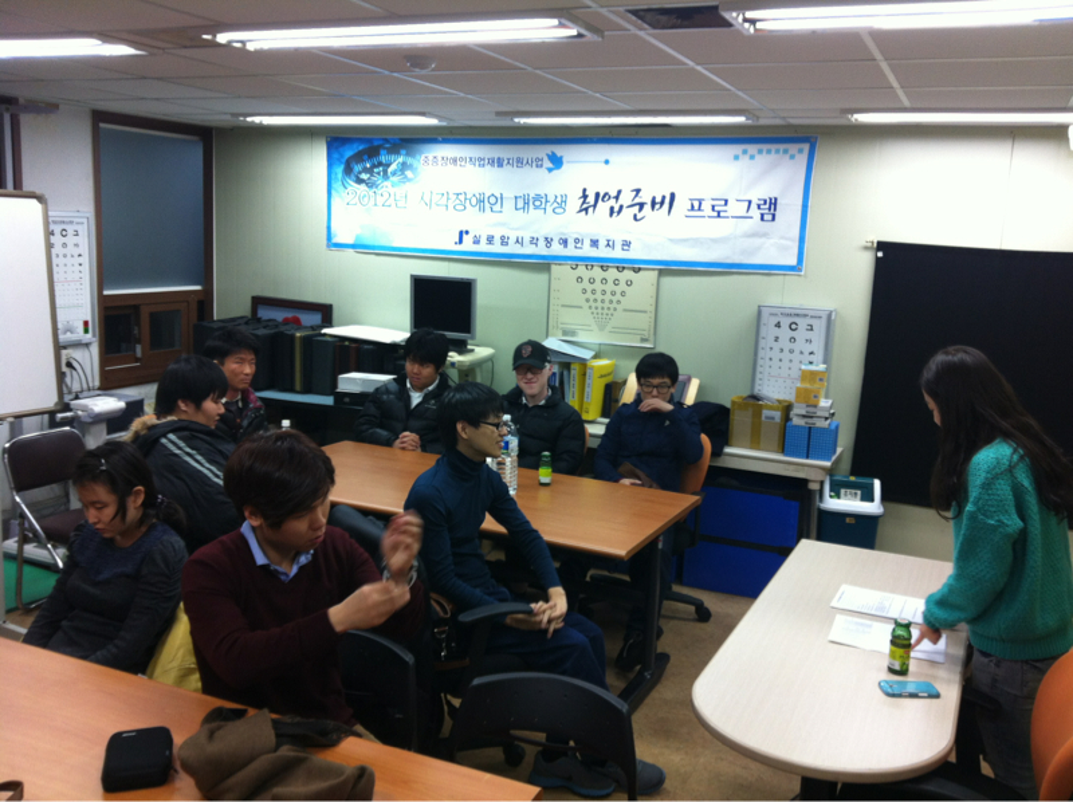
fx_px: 1084
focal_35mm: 35
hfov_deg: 52.7
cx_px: 536
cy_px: 401
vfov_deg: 40.6
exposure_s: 1/24
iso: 80
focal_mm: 3.85
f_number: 2.8
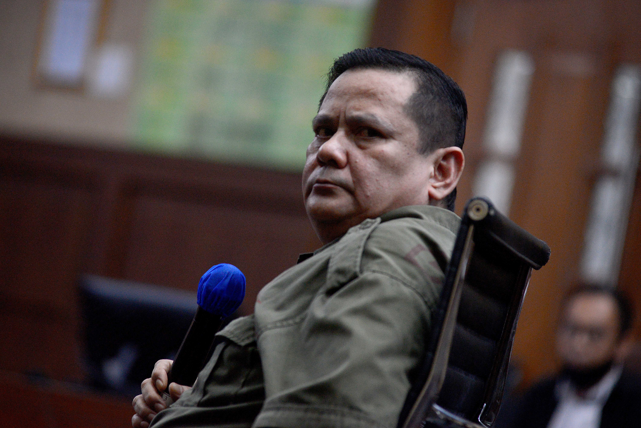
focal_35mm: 155
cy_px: 214
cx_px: 320
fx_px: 2761
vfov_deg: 8.9
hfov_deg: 13.2
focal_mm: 155
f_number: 3.5
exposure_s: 1/125
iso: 4000
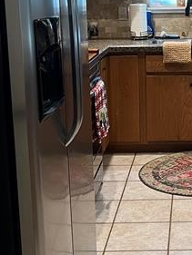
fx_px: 525
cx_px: 182
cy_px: 63
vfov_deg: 27.0
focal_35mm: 71
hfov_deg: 20.2
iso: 200
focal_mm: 5.1
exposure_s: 1/60
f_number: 1.6
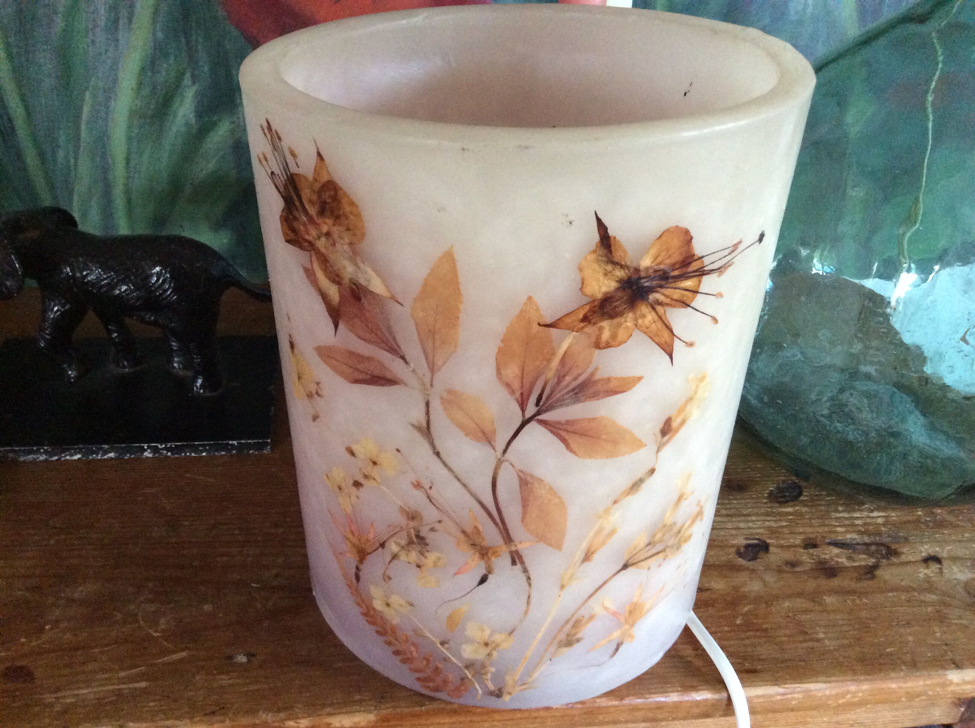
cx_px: 488
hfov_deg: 56.9
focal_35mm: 32
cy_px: 364
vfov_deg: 44.1
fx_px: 900
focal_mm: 3.3
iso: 320
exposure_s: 1/20
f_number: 2.4
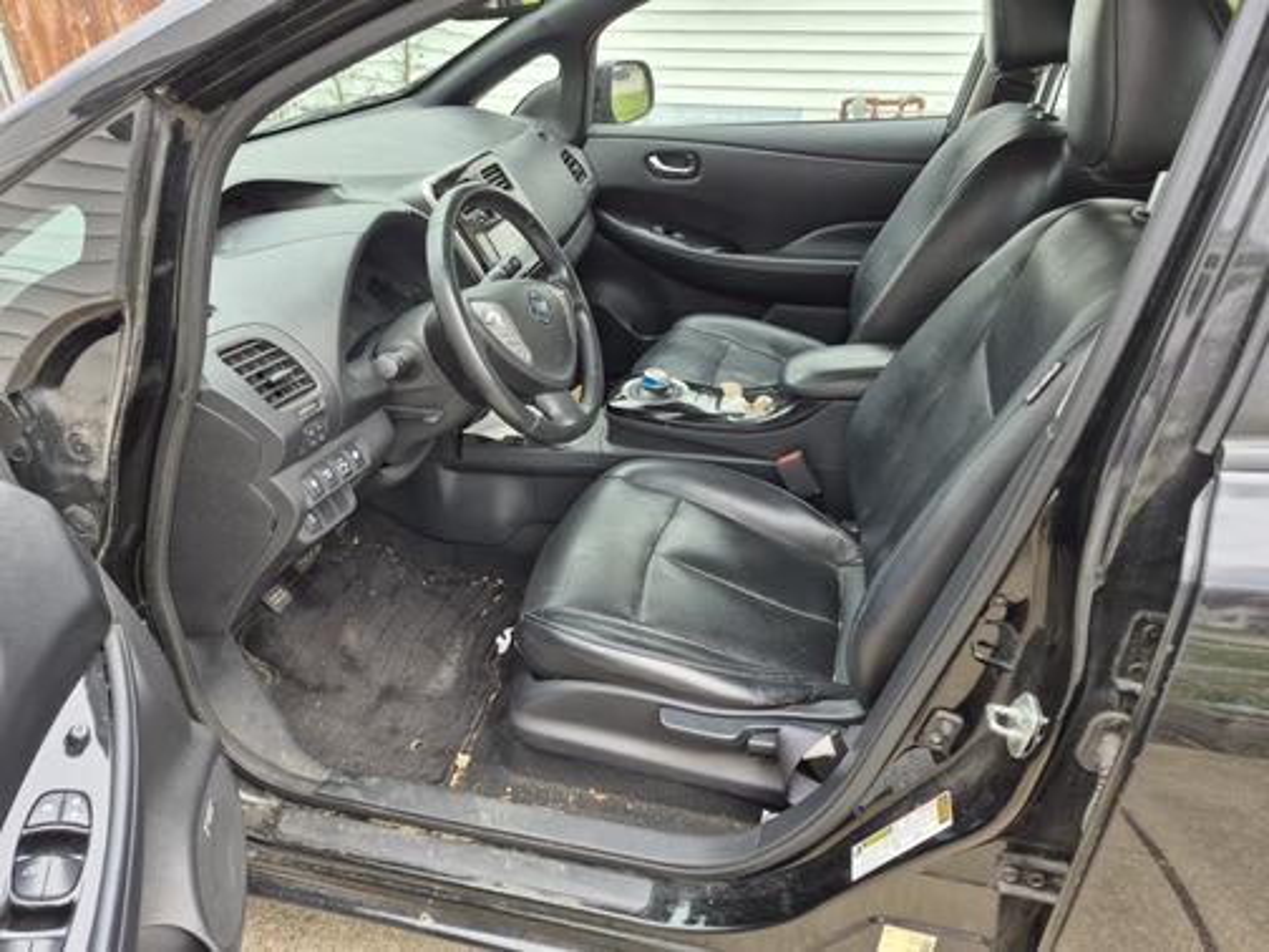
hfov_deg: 73.9
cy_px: 476
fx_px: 843
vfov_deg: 58.9
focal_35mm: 23
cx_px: 634
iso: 25
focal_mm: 5.4
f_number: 1.8
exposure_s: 1/180
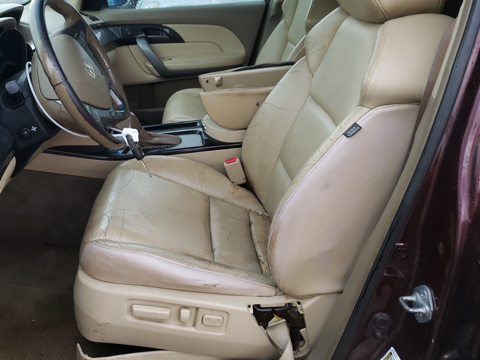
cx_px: 185
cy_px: 146
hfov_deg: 56.3
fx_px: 444
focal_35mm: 32
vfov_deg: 44.0
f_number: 1.5
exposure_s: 1/120
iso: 59
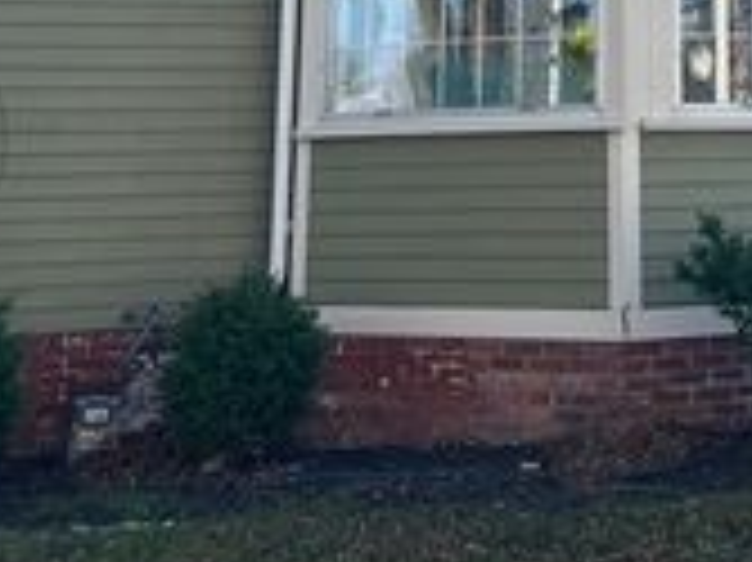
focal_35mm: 72
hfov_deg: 26.1
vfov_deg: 18.5
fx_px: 1563
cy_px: -227
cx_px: 693
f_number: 1.78
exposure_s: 1/1473
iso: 80
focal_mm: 6.86
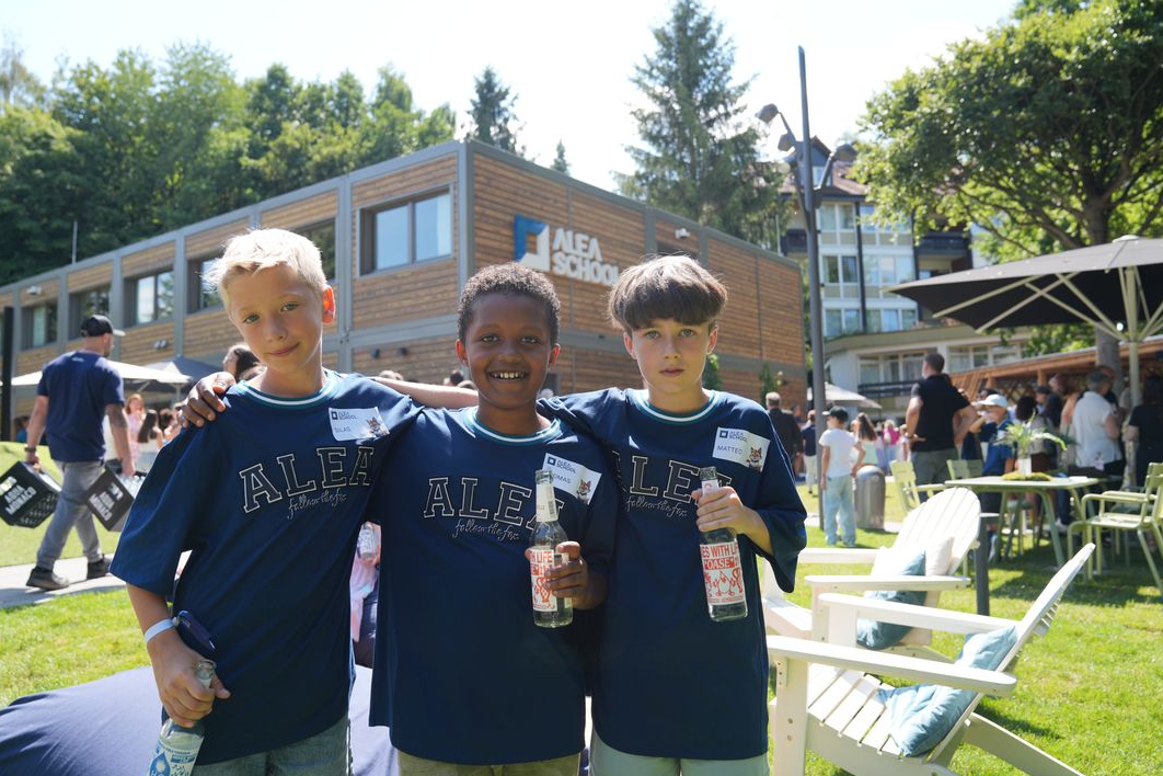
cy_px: 379
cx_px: 566
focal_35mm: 29
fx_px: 937
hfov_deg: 63.6
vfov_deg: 45.0
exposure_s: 1/320
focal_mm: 28
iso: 125
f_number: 4
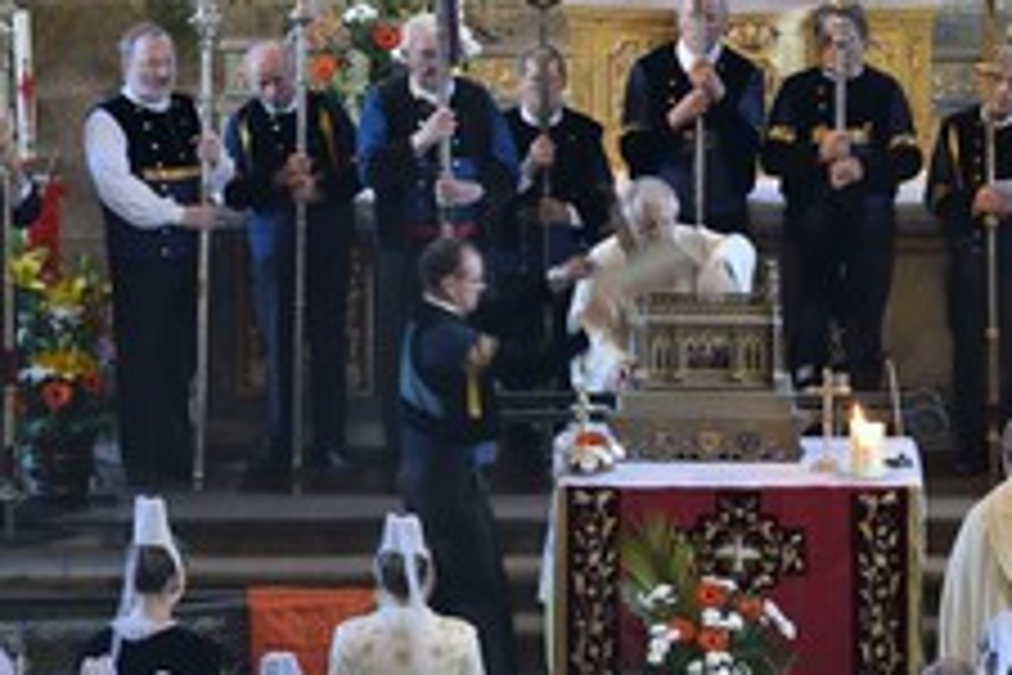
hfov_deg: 6.3
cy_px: 382
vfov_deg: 4.2
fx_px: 9192
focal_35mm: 327
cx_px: 936
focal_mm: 175
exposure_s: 1/10
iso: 1600
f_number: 6.3
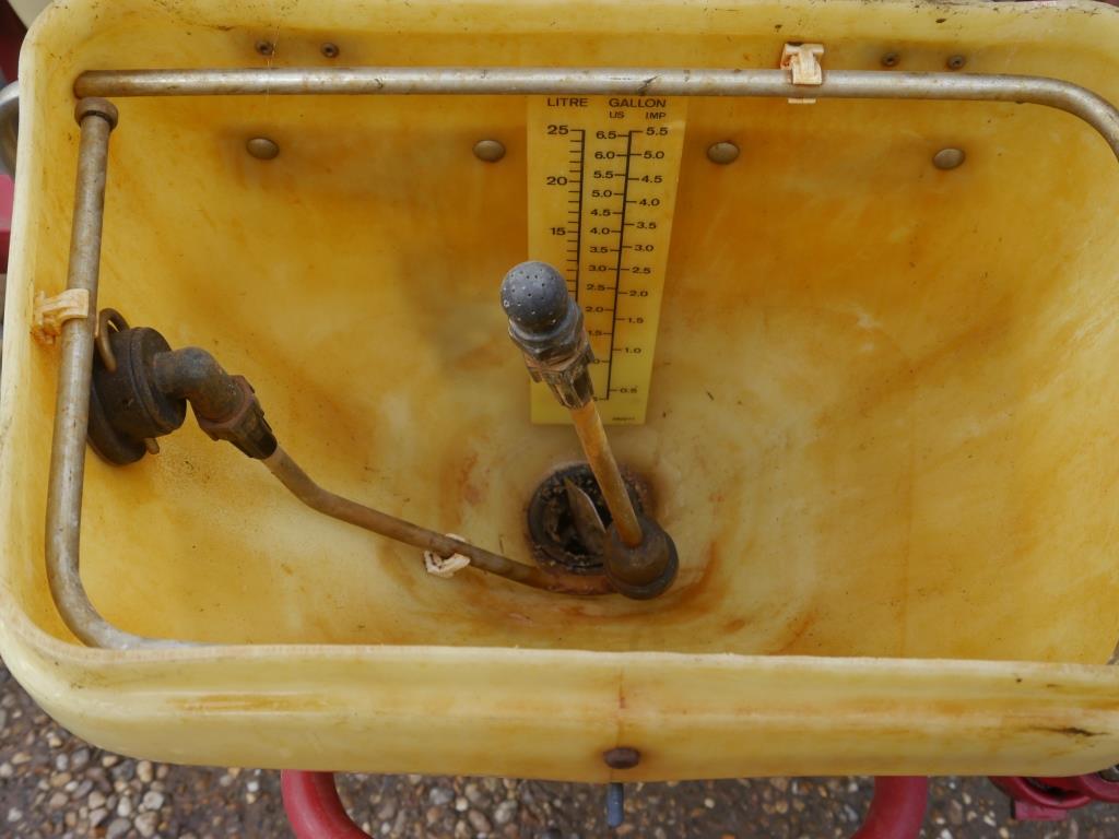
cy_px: 420
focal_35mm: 40
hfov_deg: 46.8
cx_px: 560
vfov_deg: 36.0
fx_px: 1293
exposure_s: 1/160
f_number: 5.6
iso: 160
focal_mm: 20
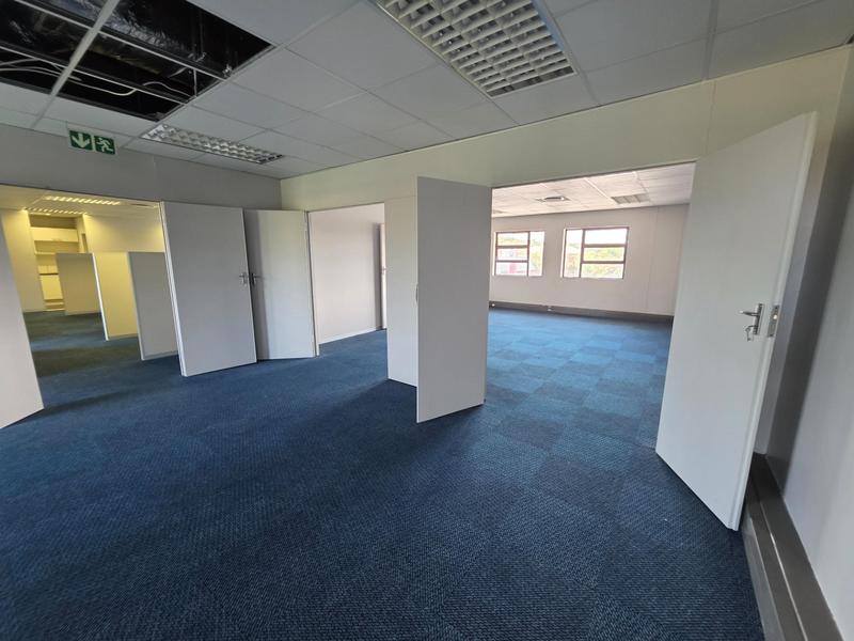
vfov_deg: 89.9
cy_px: 320
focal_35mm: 13
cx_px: 427
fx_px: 321
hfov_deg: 106.2
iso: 160
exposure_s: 1/50
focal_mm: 2.2
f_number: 1.9
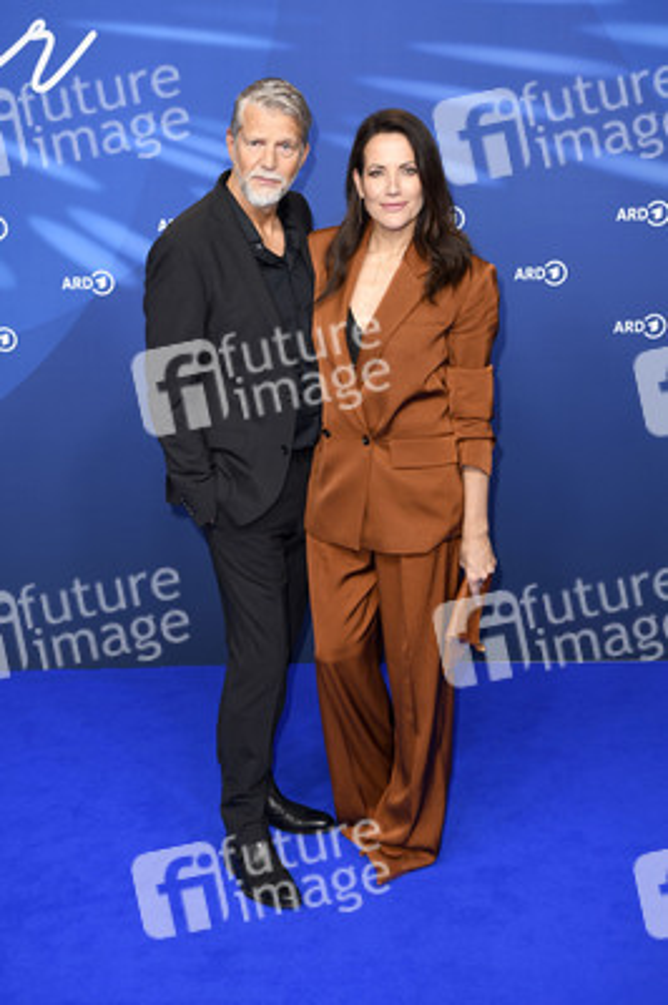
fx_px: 1394
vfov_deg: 39.6
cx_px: 334
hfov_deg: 26.9
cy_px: 502
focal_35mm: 50
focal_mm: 50
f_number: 4
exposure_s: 1/320
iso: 800
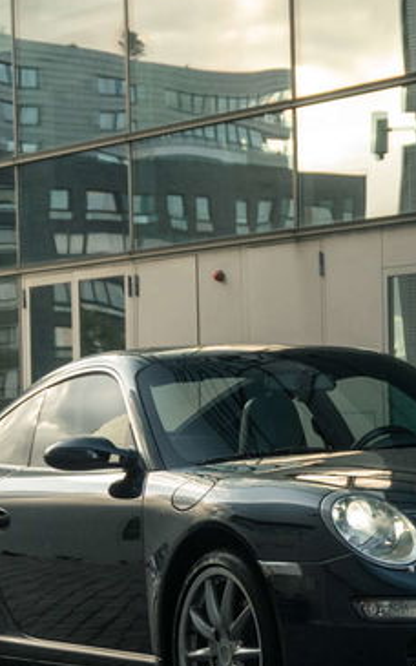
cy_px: 423
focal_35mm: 124
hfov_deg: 10.4
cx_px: 480
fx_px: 2258
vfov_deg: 16.8
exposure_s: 1/250
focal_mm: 29
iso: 500
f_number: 4.8
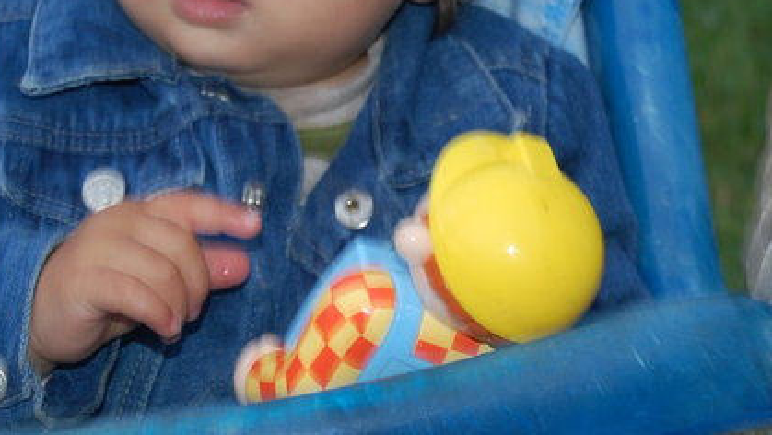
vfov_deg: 9.2
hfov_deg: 16.3
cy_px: 105
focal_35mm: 132
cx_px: 330
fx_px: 2699
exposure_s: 1/60
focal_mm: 55
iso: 400
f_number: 5.6
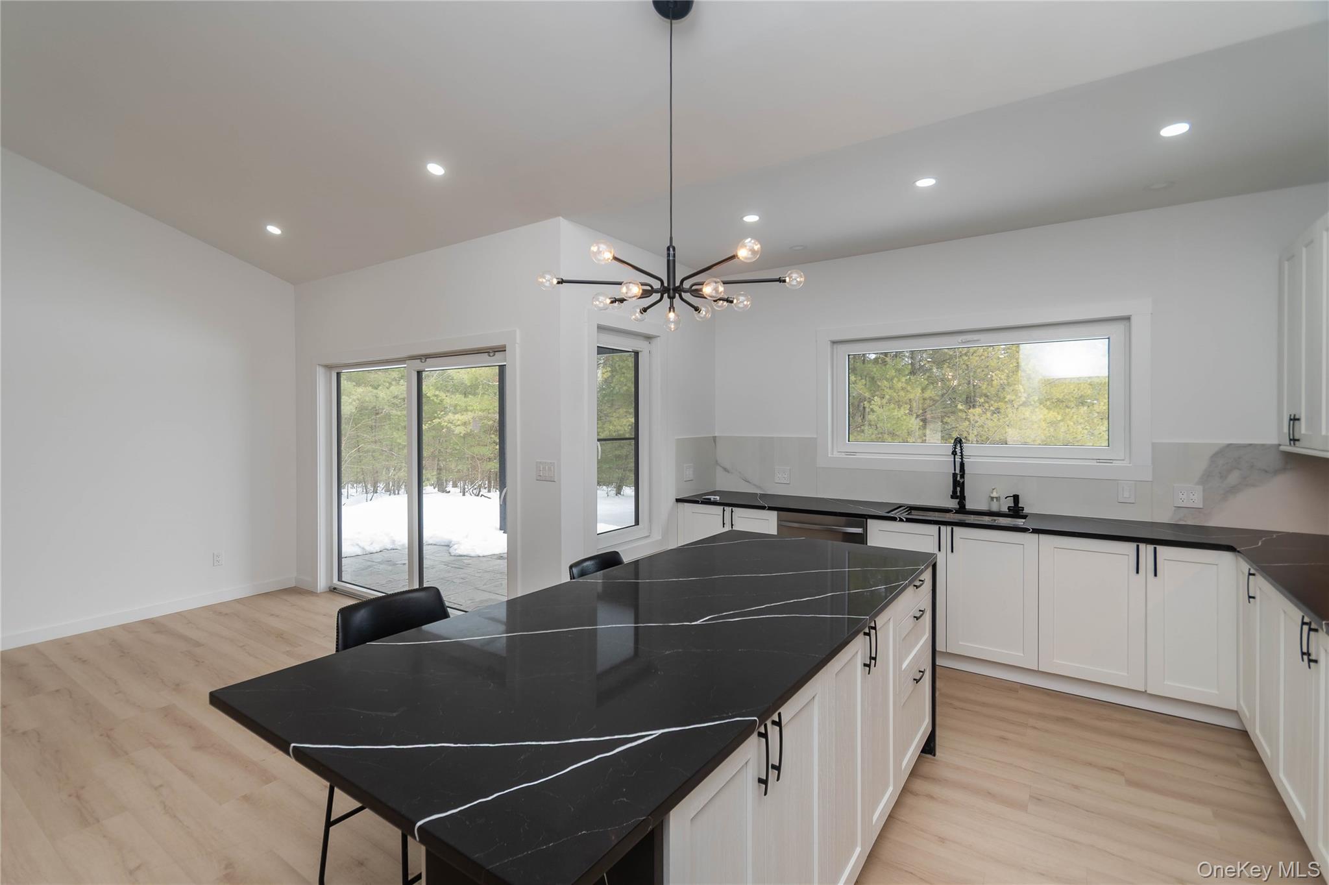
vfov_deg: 77.3
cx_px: 664
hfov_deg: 100.4
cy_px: 442
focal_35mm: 15
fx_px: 554
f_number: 4.5
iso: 140
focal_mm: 10
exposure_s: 1/60
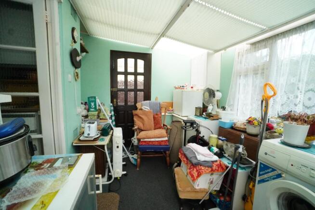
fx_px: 131
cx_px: 158
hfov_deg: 100.4
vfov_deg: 77.4
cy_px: 105
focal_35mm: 15
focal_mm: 10
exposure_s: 1/160
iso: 3200
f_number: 14
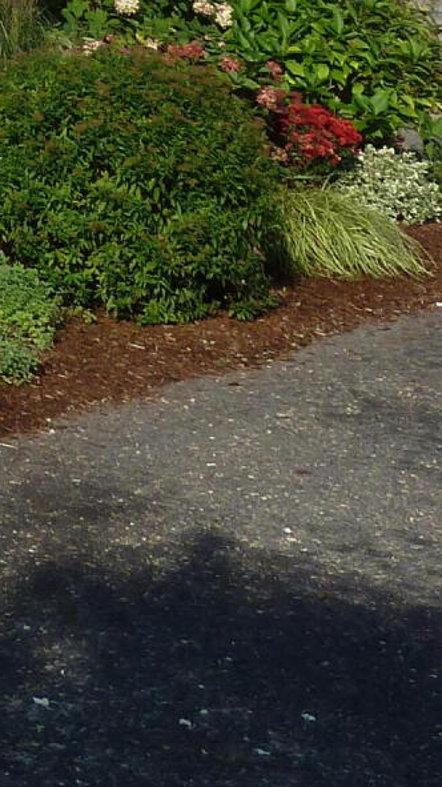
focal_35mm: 107
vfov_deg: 17.5
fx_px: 2232
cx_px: -533
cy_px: -471
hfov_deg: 10.2
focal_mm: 4.7
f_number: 4.5
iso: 80
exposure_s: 1/500
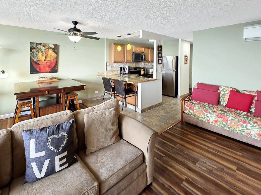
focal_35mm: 15
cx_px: 130
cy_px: 90
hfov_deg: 98.2
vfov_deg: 81.6
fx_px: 113
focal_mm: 1.7
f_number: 2.2
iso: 100
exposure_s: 1/60
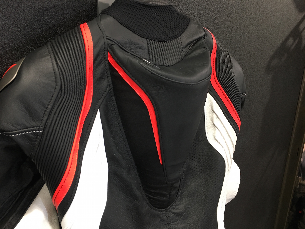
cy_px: 114
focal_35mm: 29
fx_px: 256
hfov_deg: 61.7
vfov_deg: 48.2
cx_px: 152
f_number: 2.2
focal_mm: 4.15
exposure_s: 1/30
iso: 100
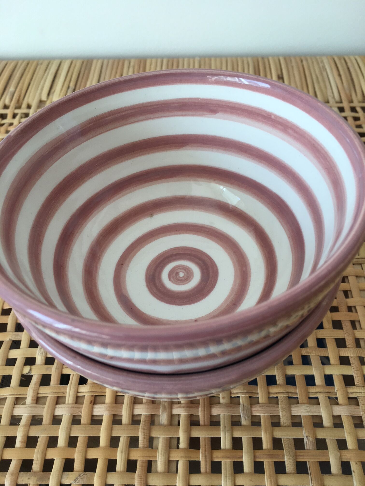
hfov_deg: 48.2
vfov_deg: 61.7
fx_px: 408
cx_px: 182
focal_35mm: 29
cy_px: 243
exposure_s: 1/50
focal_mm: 4.15
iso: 32
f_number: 2.2
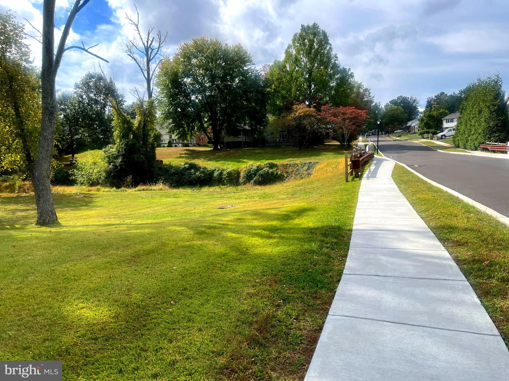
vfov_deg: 53.1
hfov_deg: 67.3
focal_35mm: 26
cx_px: 254
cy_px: 190
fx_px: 382
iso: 50
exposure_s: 1/2967
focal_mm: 5.1
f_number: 1.6
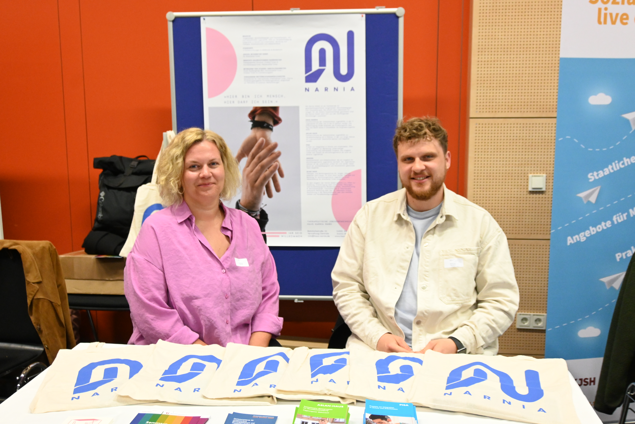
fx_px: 661
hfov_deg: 51.3
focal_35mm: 38
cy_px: 212
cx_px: 318
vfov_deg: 35.5
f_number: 4.2
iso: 2800
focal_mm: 25
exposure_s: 1/125
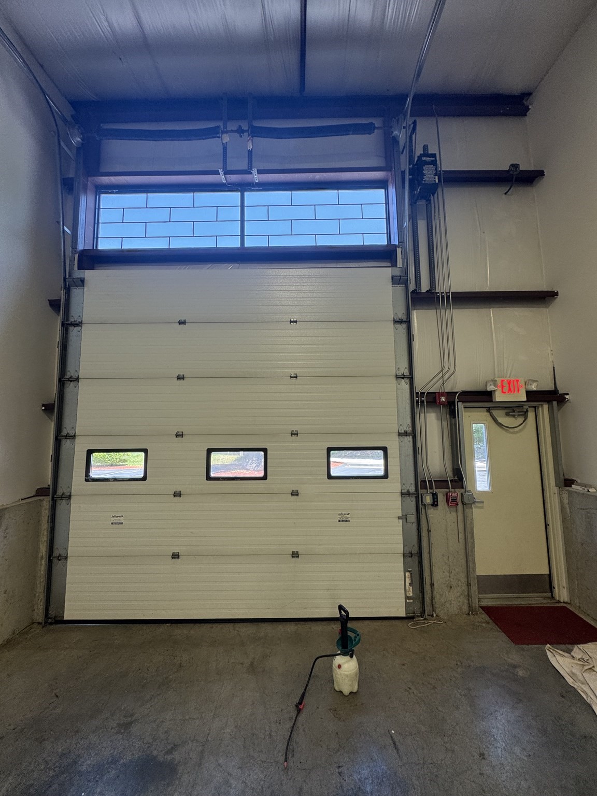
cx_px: 298
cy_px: 398
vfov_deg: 102.1
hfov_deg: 85.7
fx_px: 322
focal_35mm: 14
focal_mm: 2.22
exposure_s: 1/120
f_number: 2.2
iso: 100
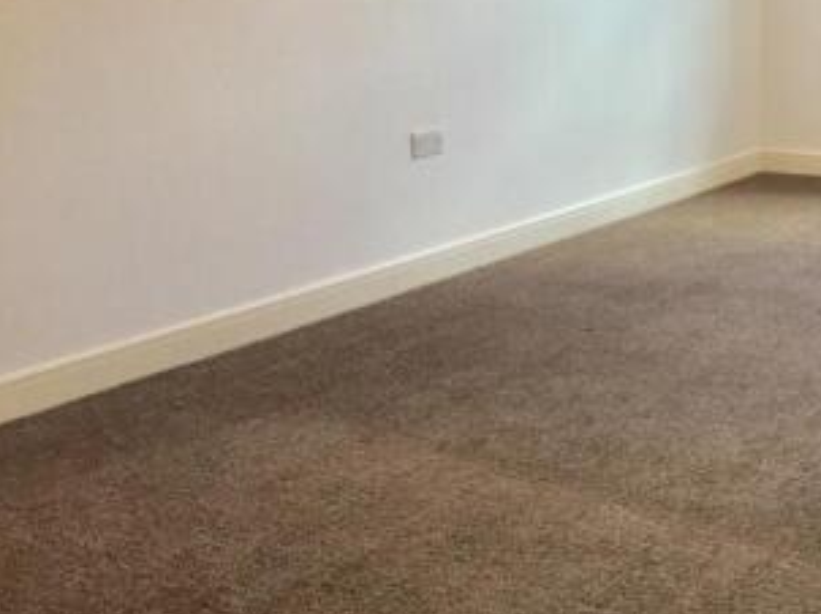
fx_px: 1327
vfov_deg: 26.0
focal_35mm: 56
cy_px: 227
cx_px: 678
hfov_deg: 33.2
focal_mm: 4.15
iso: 32
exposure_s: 1/33
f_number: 2.2
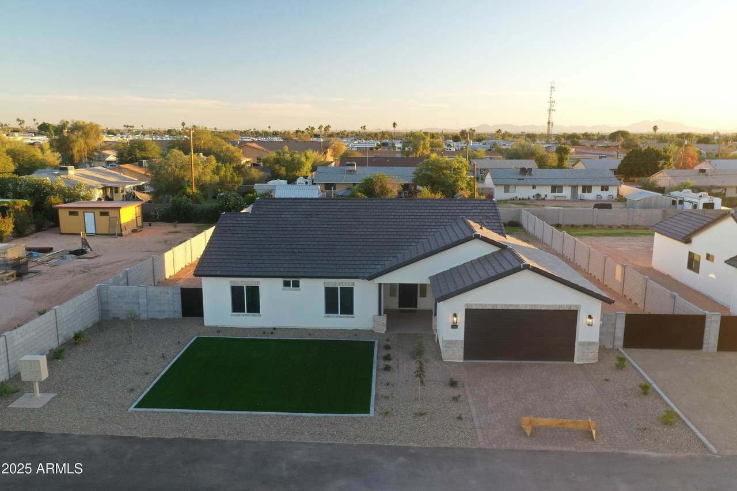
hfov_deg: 65.5
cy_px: 246
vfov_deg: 46.4
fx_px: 573
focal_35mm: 28
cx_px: 368
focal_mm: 10.26
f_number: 3.5
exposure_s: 1/60
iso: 100
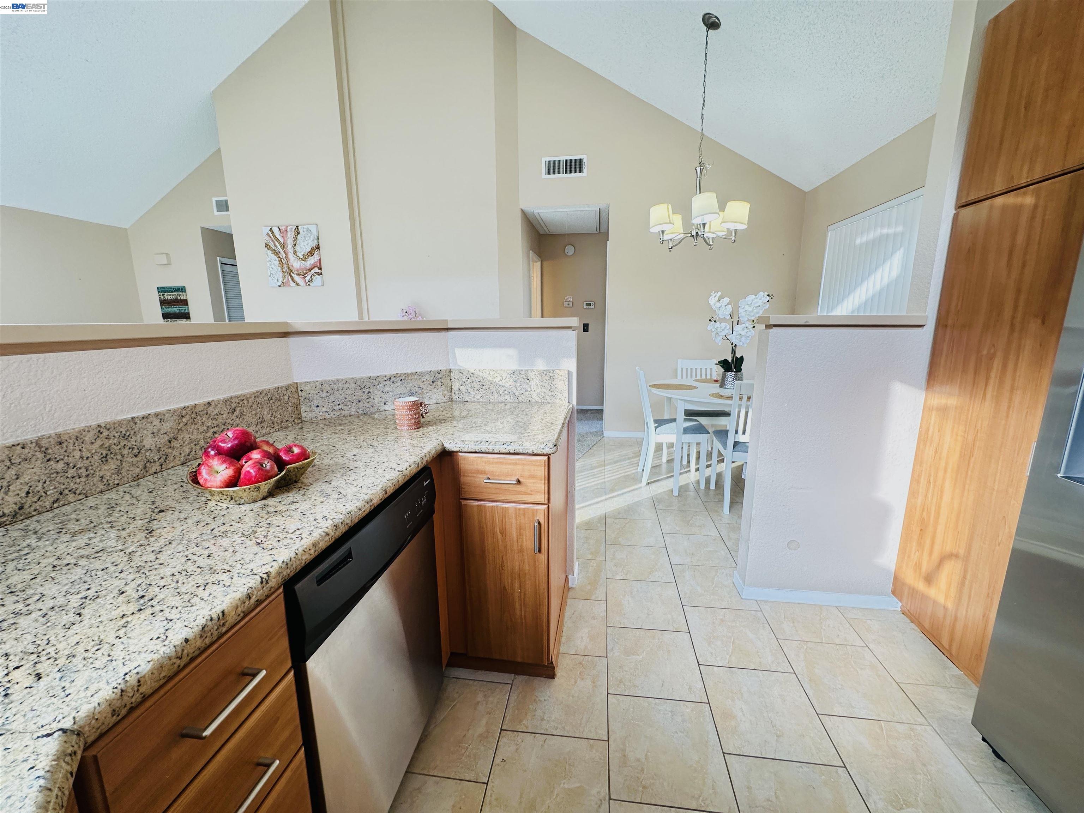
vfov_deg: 85.7
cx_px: 542
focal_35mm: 14
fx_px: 438
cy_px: 406
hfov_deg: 102.1
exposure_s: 1/60
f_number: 2.2
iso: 200
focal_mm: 2.22
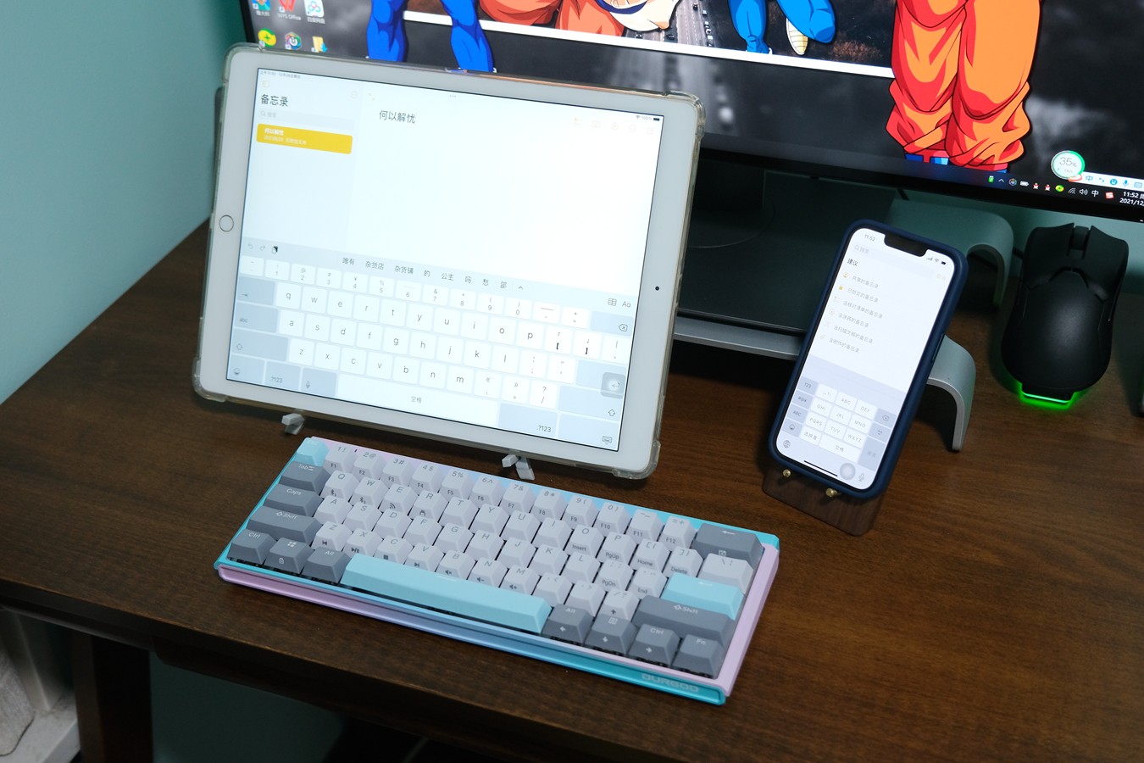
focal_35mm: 44
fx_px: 1398
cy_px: 382
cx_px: 572
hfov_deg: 44.5
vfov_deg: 30.5
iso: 1250
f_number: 4
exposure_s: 1/42
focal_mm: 29.2
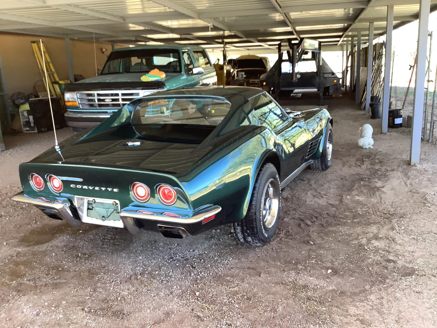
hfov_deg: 58.4
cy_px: 164
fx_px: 391
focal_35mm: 31
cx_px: 218
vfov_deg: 45.4
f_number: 2.4
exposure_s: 1/120
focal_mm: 3.3
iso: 80
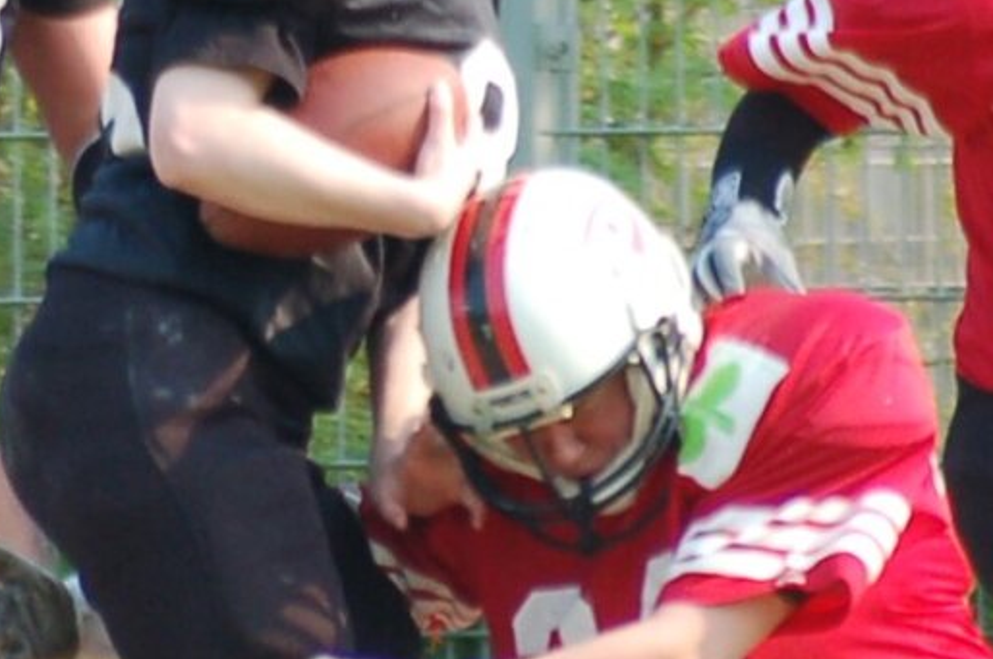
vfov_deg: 0.7
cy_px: 104
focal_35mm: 1926
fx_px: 53042
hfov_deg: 1.1
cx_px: 276
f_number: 5.6
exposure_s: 1/500
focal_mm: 300
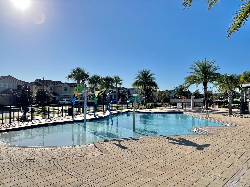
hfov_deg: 67.3
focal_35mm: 26
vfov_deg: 53.1
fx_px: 188
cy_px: 94
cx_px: 125
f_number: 1.6
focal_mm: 5.1
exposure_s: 1/7937
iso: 32
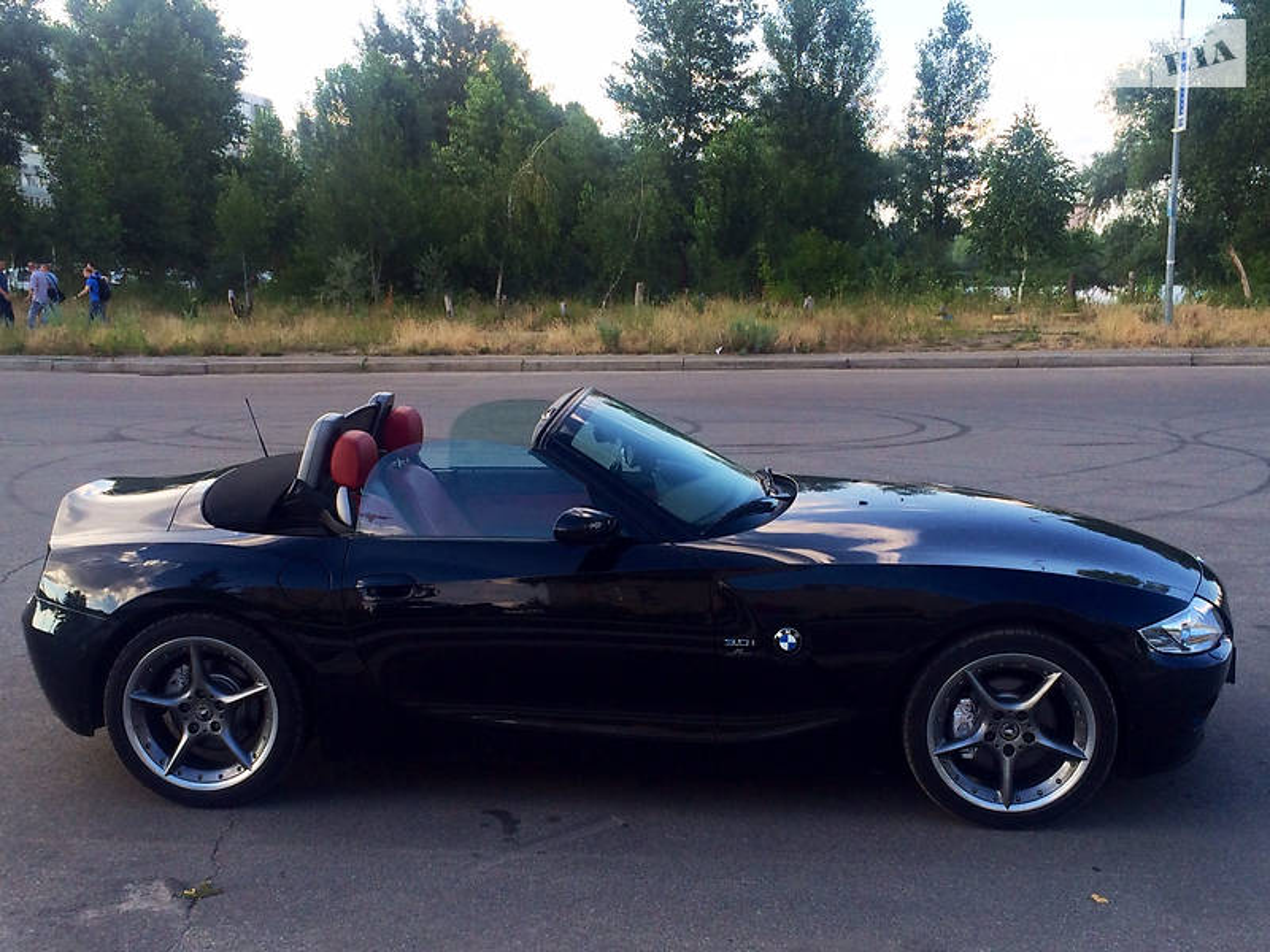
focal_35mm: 30
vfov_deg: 46.8
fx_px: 1101
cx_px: 635
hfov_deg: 60.0
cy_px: 476
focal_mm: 4.1
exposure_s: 1/436
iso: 32
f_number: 2.2
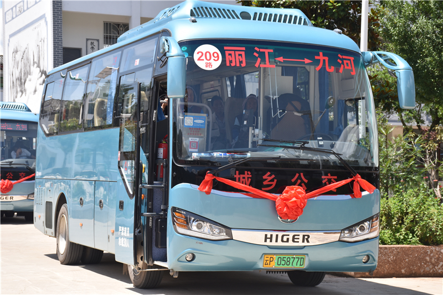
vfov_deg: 15.2
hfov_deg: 22.6
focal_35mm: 90
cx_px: 222
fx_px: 1107
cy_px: 148
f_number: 9
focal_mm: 60
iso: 200
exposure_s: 1/320
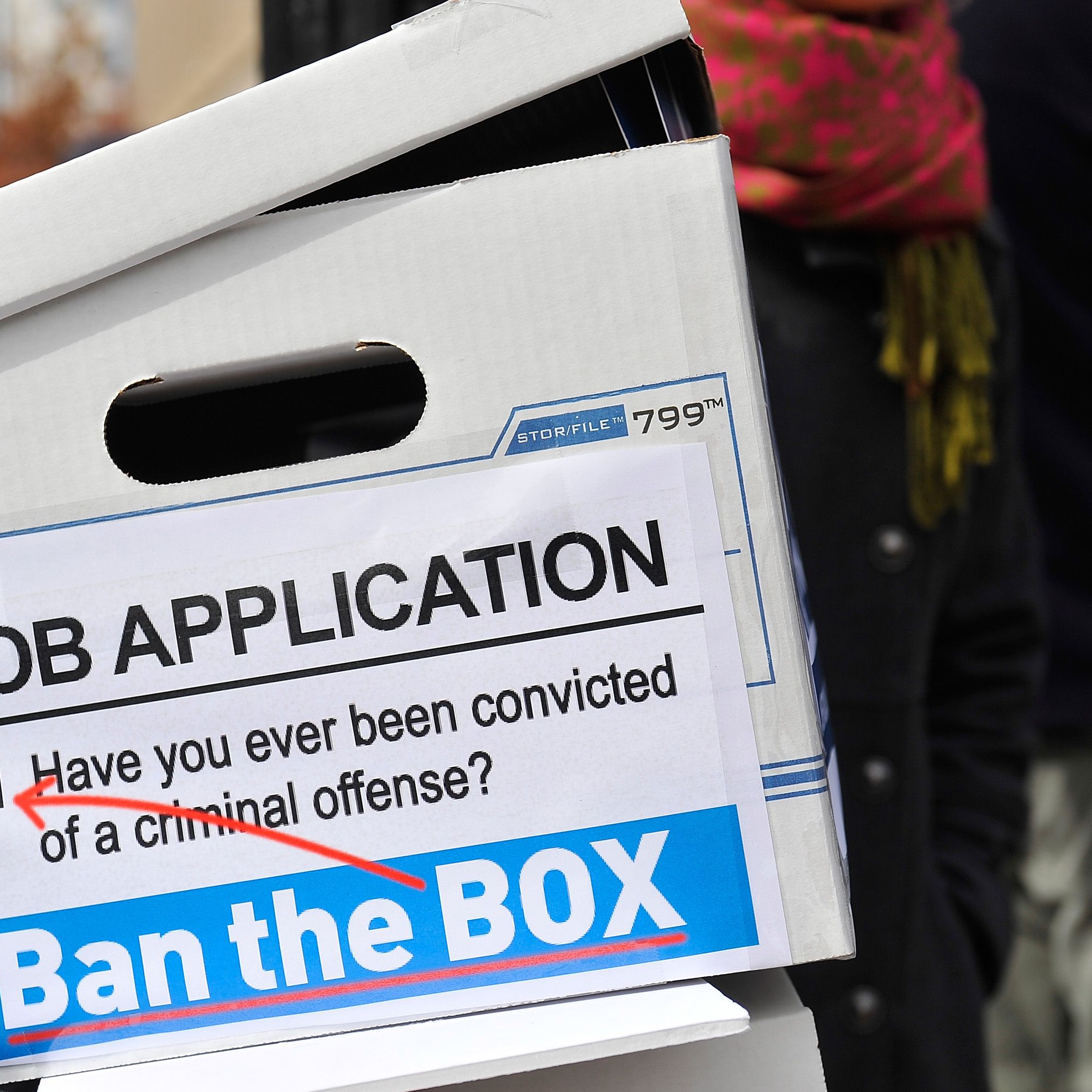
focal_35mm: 80
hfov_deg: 21.7
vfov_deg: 21.7
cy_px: 549
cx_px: 544
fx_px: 2855
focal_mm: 62
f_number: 7.1
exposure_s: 1/800
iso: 250
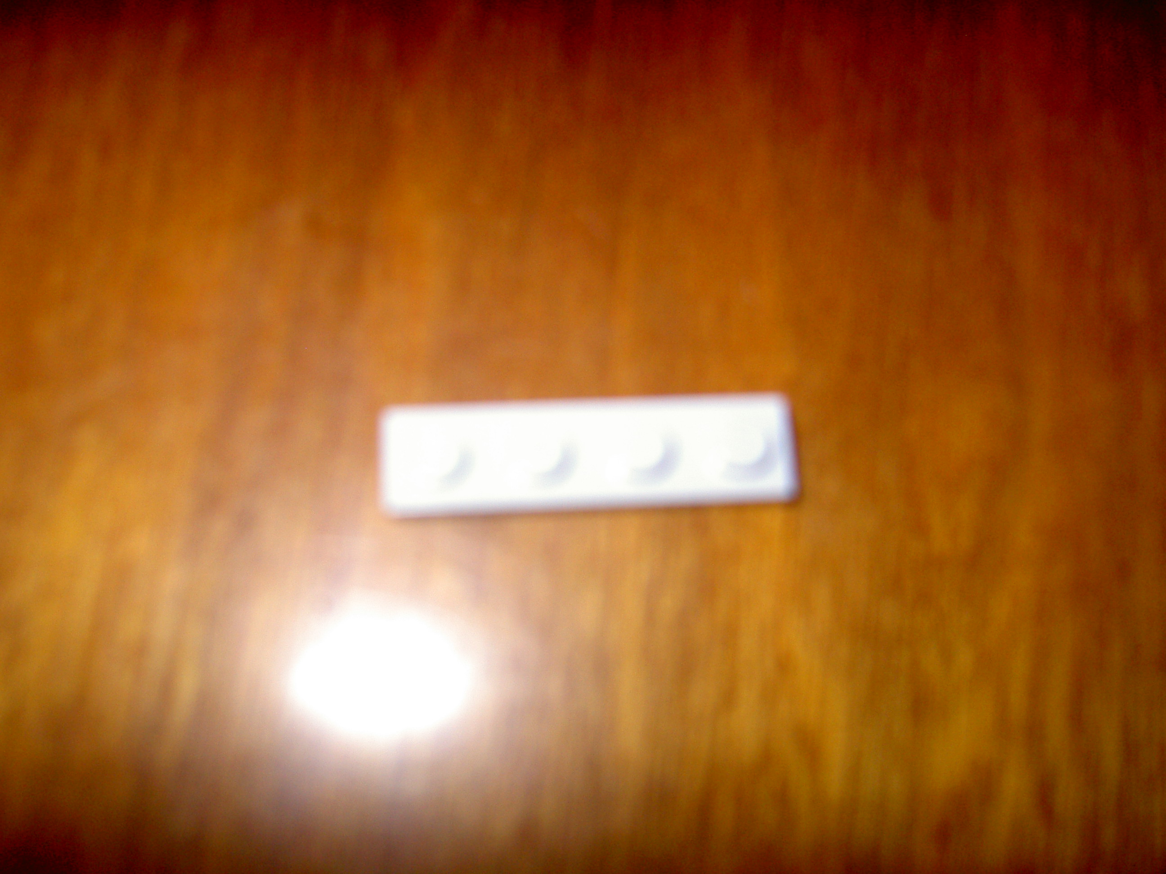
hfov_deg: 54.0
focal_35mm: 34
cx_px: 583
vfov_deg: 41.8
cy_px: 437
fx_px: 1145
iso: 100
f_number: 2.8
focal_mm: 5.6
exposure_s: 1/60
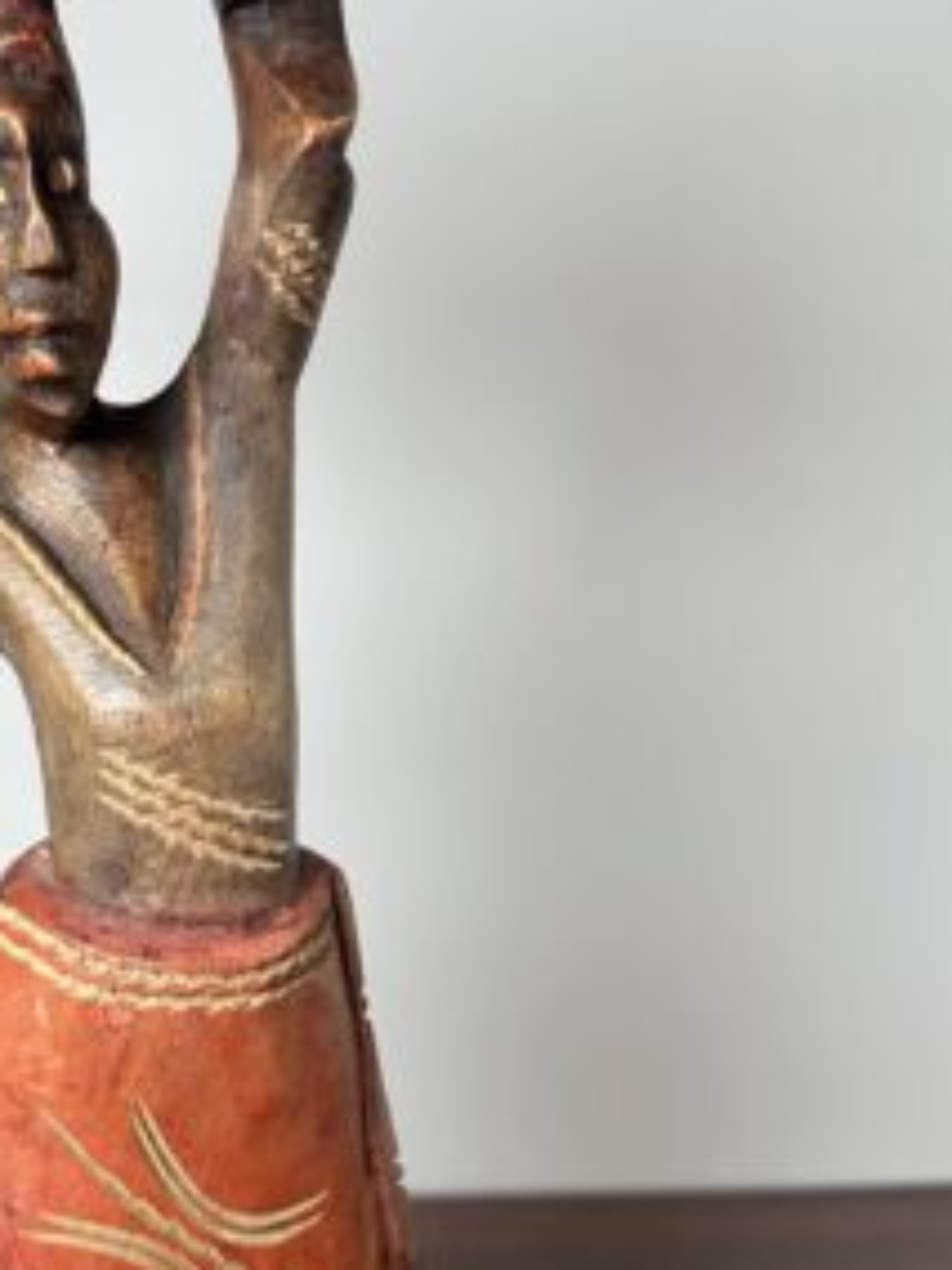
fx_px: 1650
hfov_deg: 31.2
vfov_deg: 41.7
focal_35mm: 45
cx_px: 161
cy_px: 807
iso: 160
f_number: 1.78
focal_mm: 6.86
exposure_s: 1/120
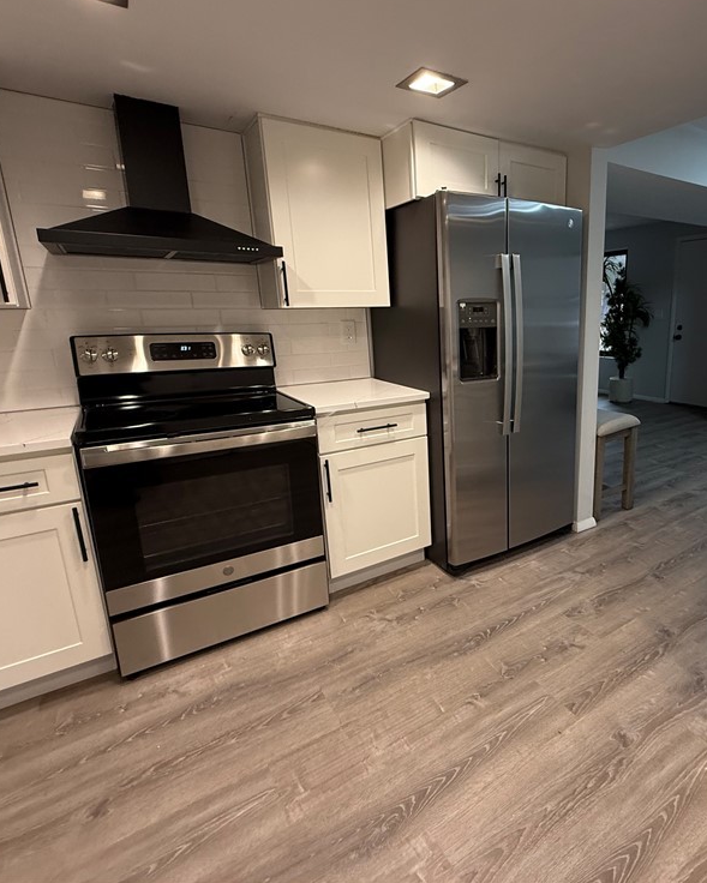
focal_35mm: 19
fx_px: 497
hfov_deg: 68.5
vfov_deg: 83.2
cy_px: 424
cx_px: 483
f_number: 2.2
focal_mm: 2.22
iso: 320
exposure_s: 1/120
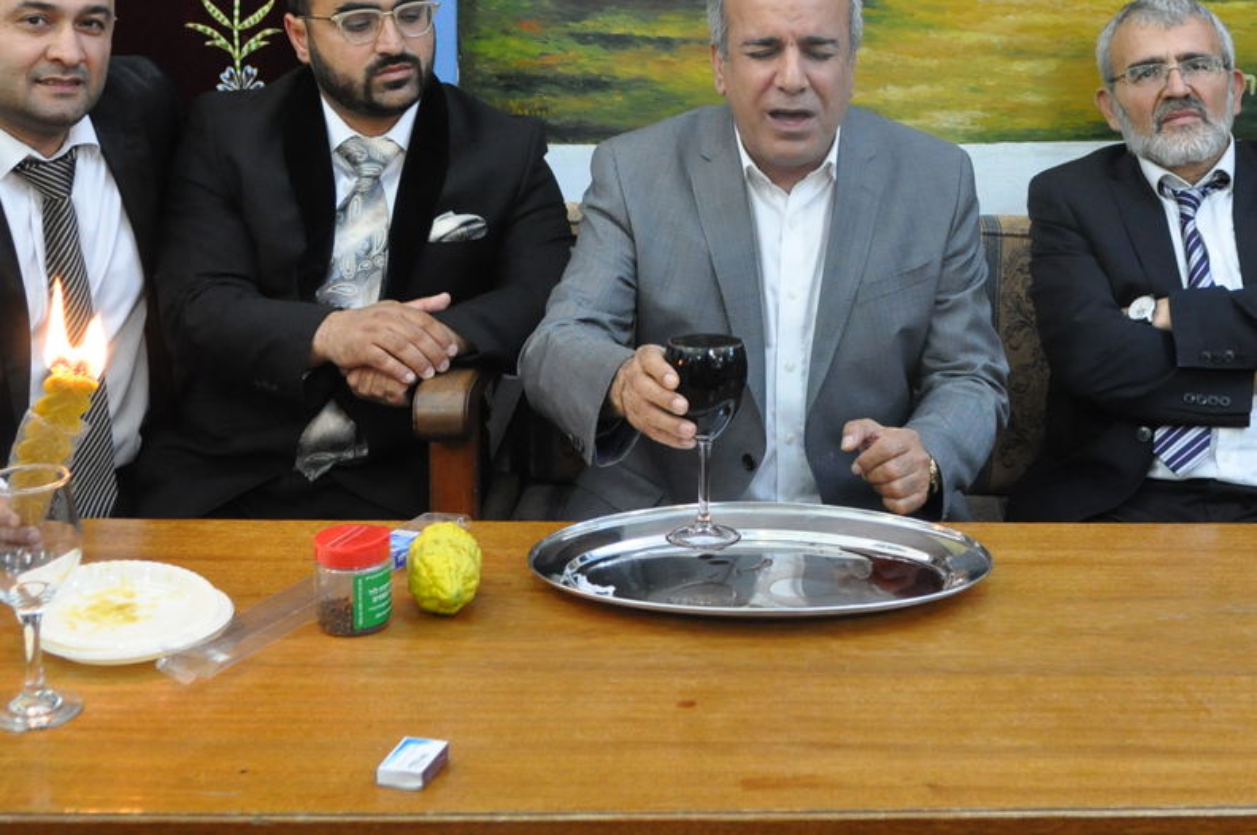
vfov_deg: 24.9
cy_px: 126
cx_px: 857
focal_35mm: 53
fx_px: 1848
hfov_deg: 37.1
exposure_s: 1/100
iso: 2000
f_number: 3.5
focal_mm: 20
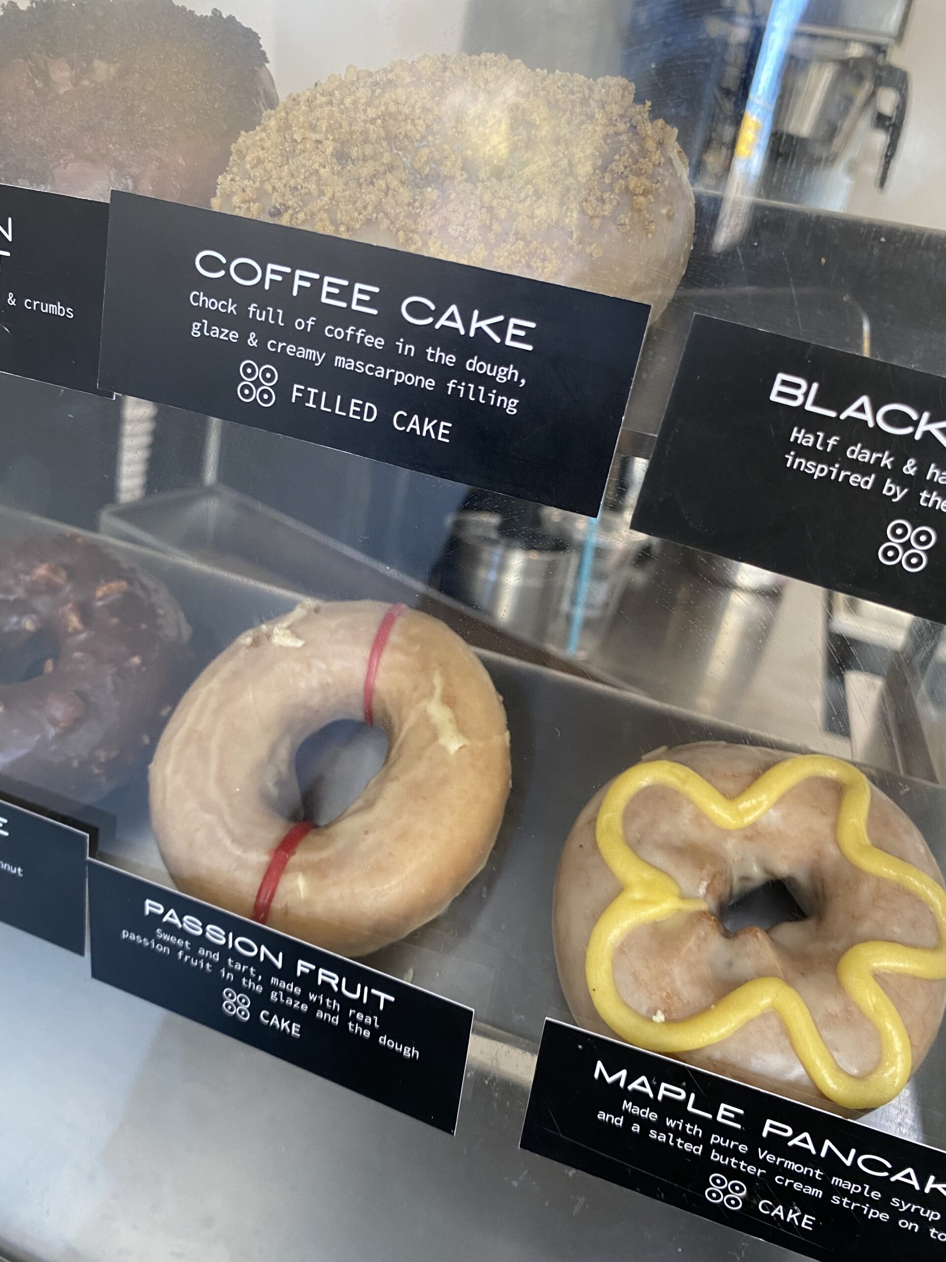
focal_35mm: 26
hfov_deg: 53.1
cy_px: 631
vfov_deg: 67.3
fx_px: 947
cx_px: 473
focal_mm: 4.25
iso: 160
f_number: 1.8
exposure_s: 1/60
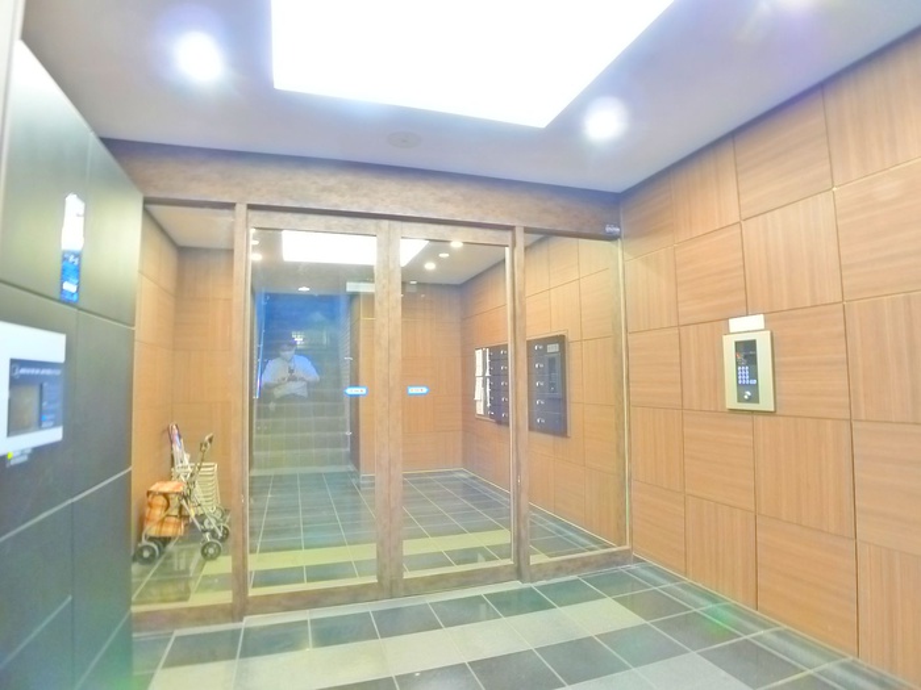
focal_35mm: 24
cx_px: 460
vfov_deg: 56.8
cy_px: 345
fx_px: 639
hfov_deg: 71.6
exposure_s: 1/5
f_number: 2
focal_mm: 5.1
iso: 400
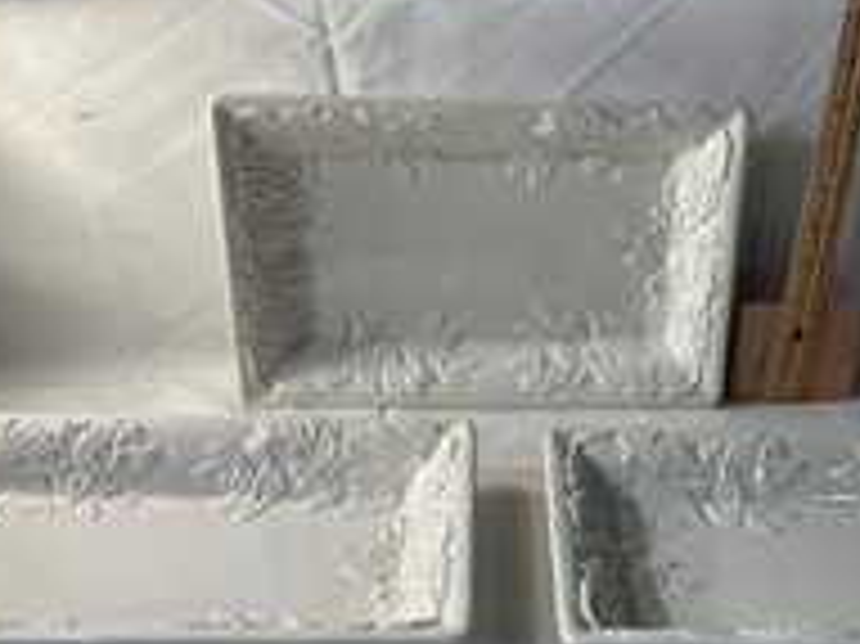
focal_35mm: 43
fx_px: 1068
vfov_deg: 33.1
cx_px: 493
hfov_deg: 43.8
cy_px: 457
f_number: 1.78
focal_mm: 6.86
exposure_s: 1/120
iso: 64
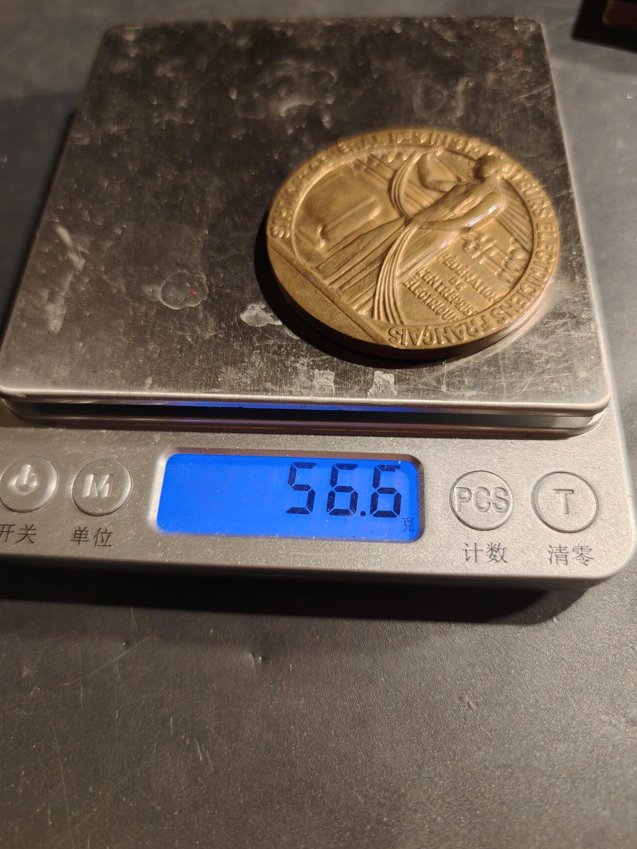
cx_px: 312
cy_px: 431
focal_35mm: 24
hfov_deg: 56.8
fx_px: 589
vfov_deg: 71.6
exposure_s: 1/174
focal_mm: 6.06
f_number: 1.6
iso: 250
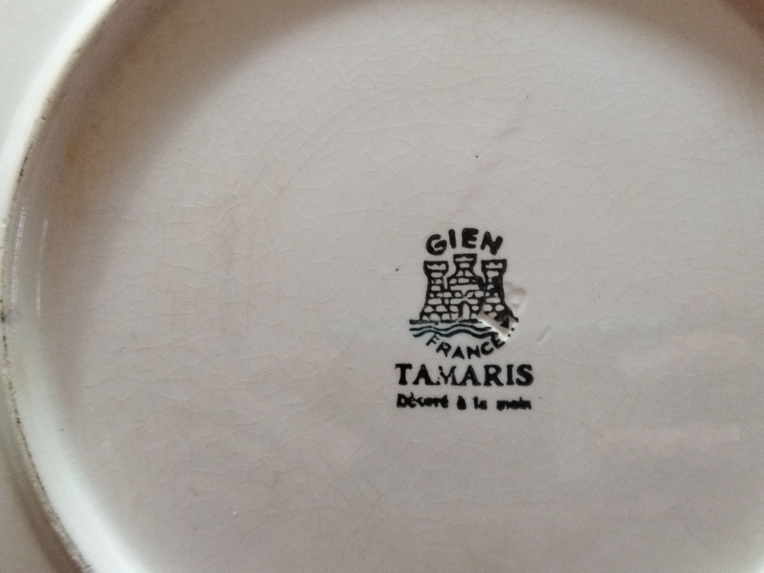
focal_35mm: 27
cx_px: 382
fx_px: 596
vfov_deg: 51.4
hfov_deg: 65.3
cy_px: 286
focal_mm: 4.71
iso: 160
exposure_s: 1/100
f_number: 1.79
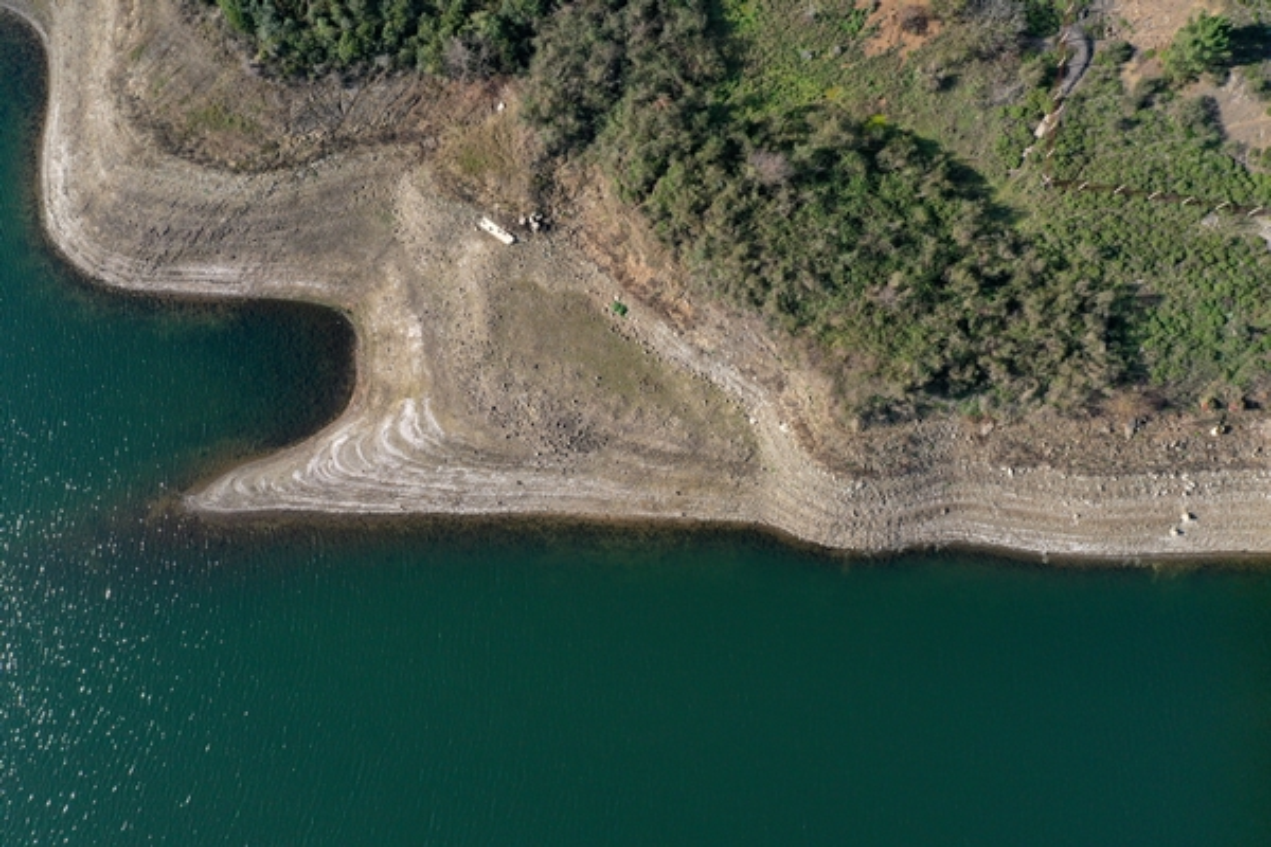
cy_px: 424
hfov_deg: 65.5
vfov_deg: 46.4
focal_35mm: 28
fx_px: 988
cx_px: 636
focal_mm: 10.26
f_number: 5.6
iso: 200
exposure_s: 1/400
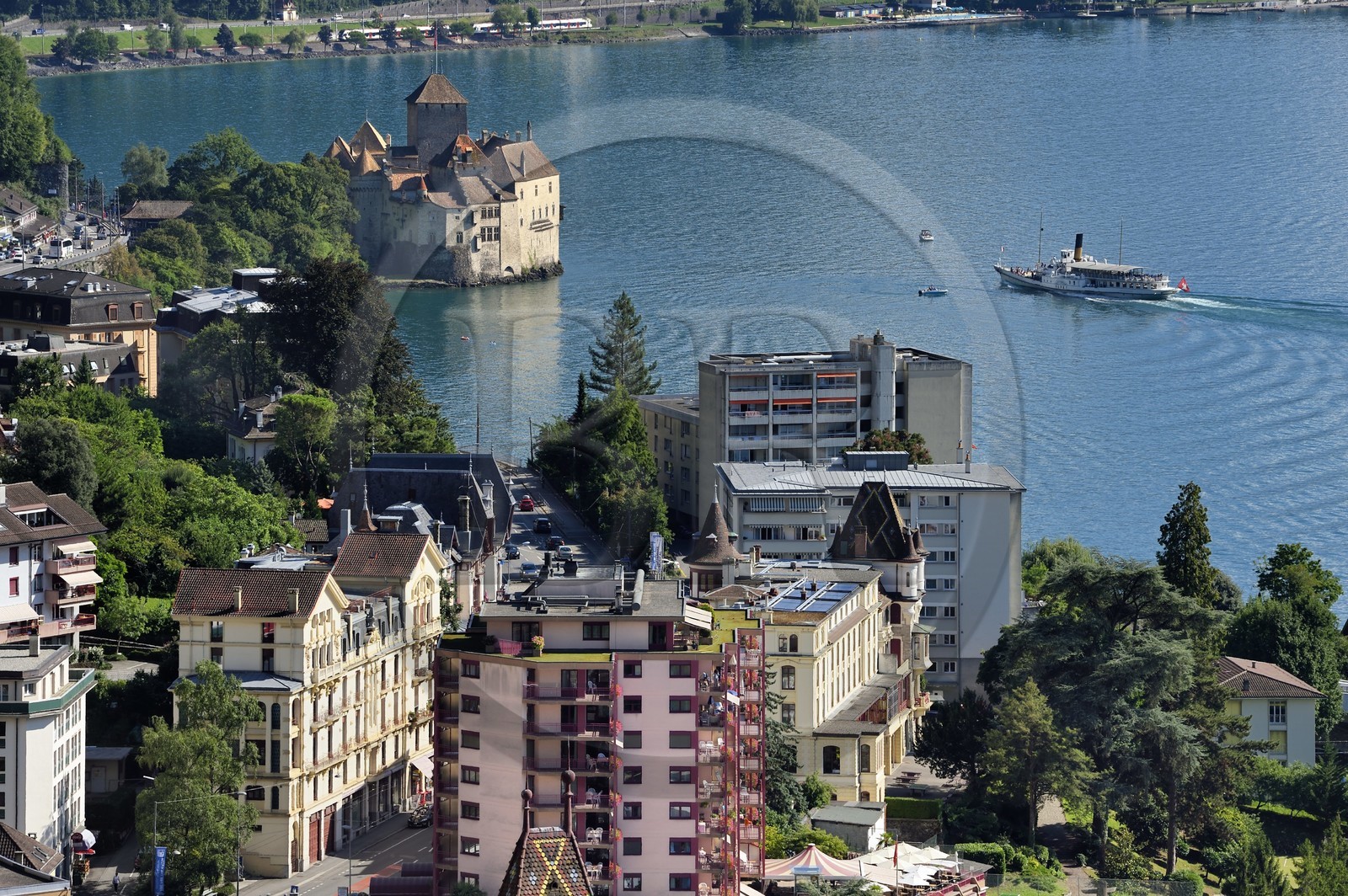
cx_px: 674
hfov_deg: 10.3
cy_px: 448
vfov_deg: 6.9
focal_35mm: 200
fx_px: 7483
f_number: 9
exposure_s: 1/320
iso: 200
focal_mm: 200
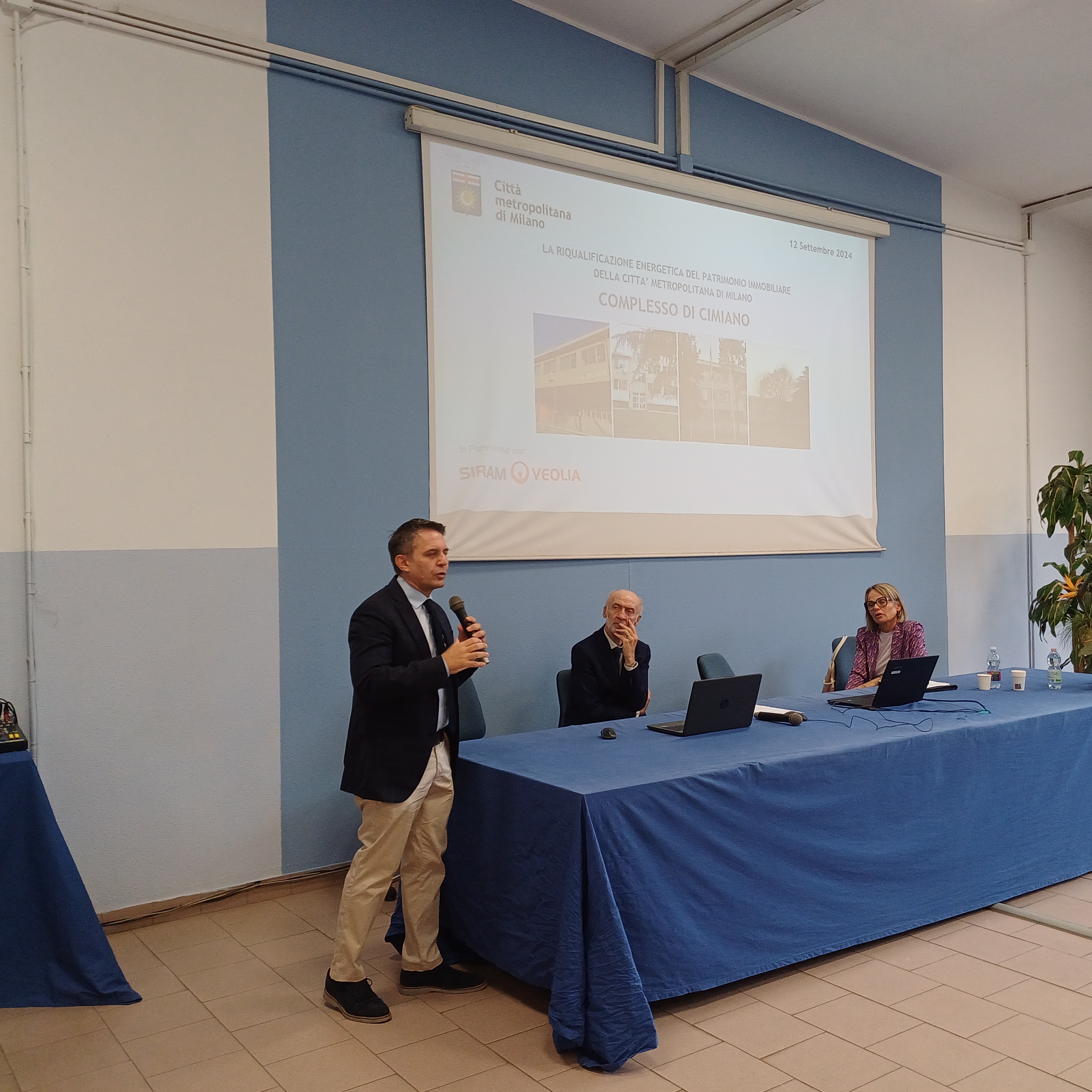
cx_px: 598
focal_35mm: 30
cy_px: 542
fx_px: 1071
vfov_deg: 54.0
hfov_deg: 54.0
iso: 125
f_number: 1.8
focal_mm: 4.65
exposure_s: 1/50
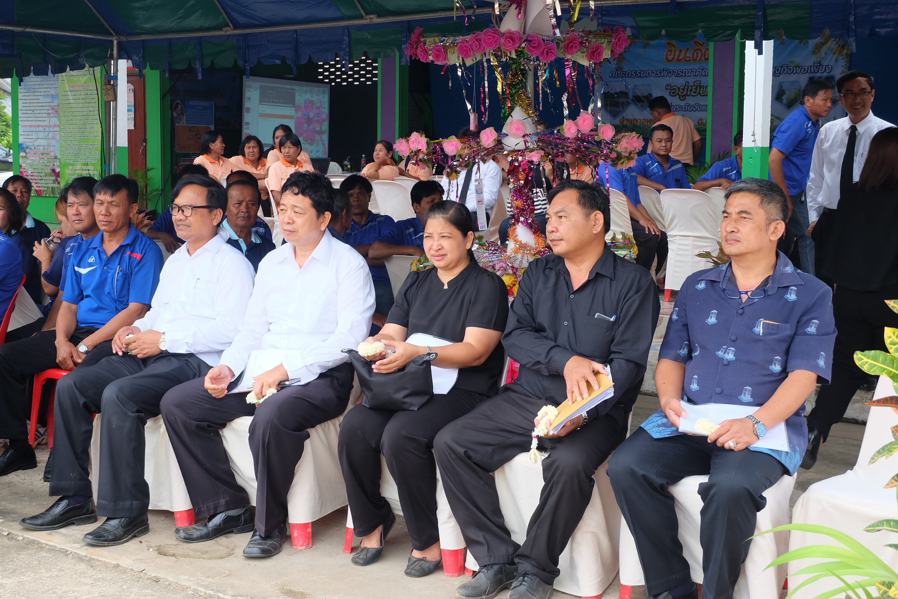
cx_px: 449
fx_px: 1222
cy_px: 300
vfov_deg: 27.5
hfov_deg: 40.3
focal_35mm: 49
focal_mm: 32.5
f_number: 8
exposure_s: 1/140
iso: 400
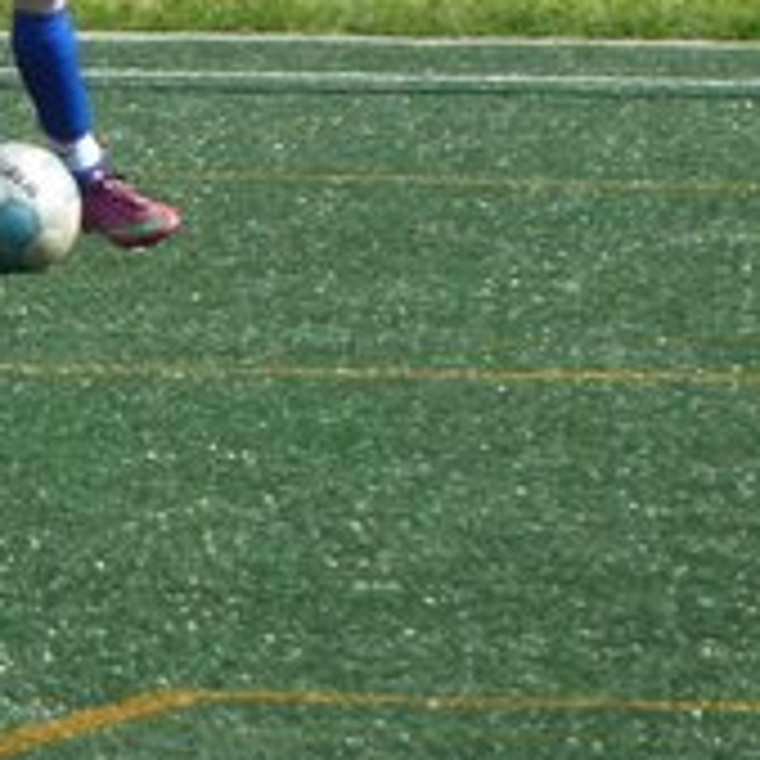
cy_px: -223
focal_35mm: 1101
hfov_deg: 1.6
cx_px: -607
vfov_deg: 1.6
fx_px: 27348
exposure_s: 1/500
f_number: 4.9
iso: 160
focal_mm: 49.2
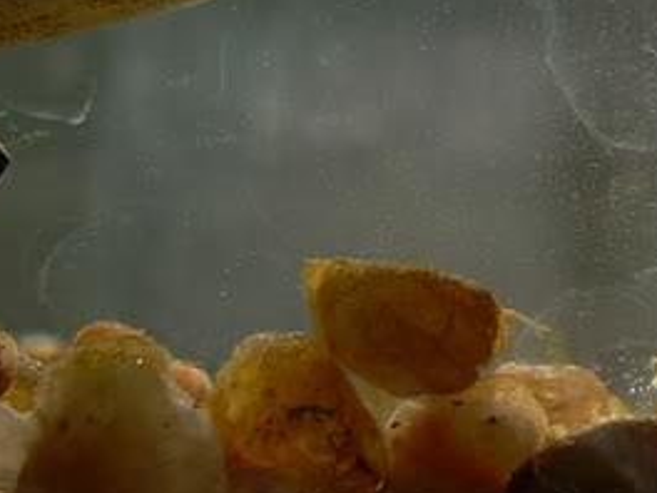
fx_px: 1746
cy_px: 30
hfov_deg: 21.1
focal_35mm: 92
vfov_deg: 15.8
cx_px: 495
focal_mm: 6.3
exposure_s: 1/458
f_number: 4.6
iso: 50
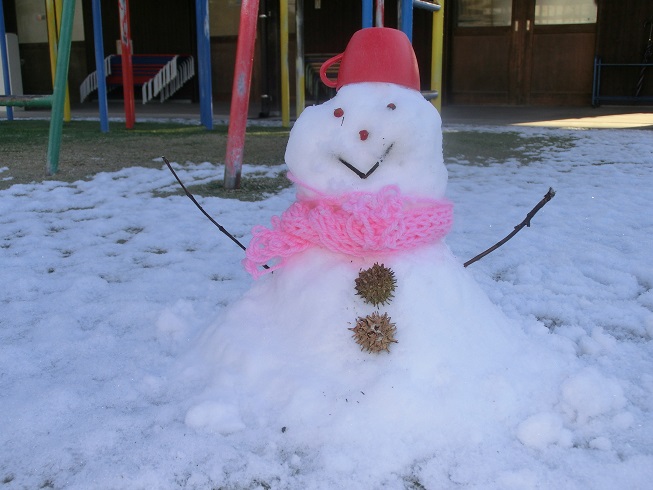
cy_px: 245
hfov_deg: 42.9
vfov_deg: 32.9
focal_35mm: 44
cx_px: 326
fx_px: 830
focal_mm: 7.87
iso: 100
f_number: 4.2
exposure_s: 1/320
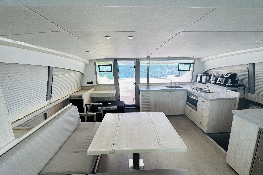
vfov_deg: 77.3
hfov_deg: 100.4
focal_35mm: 15
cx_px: 135
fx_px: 110
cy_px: 86
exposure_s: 1/99
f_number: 2.2
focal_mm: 2.22
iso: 64
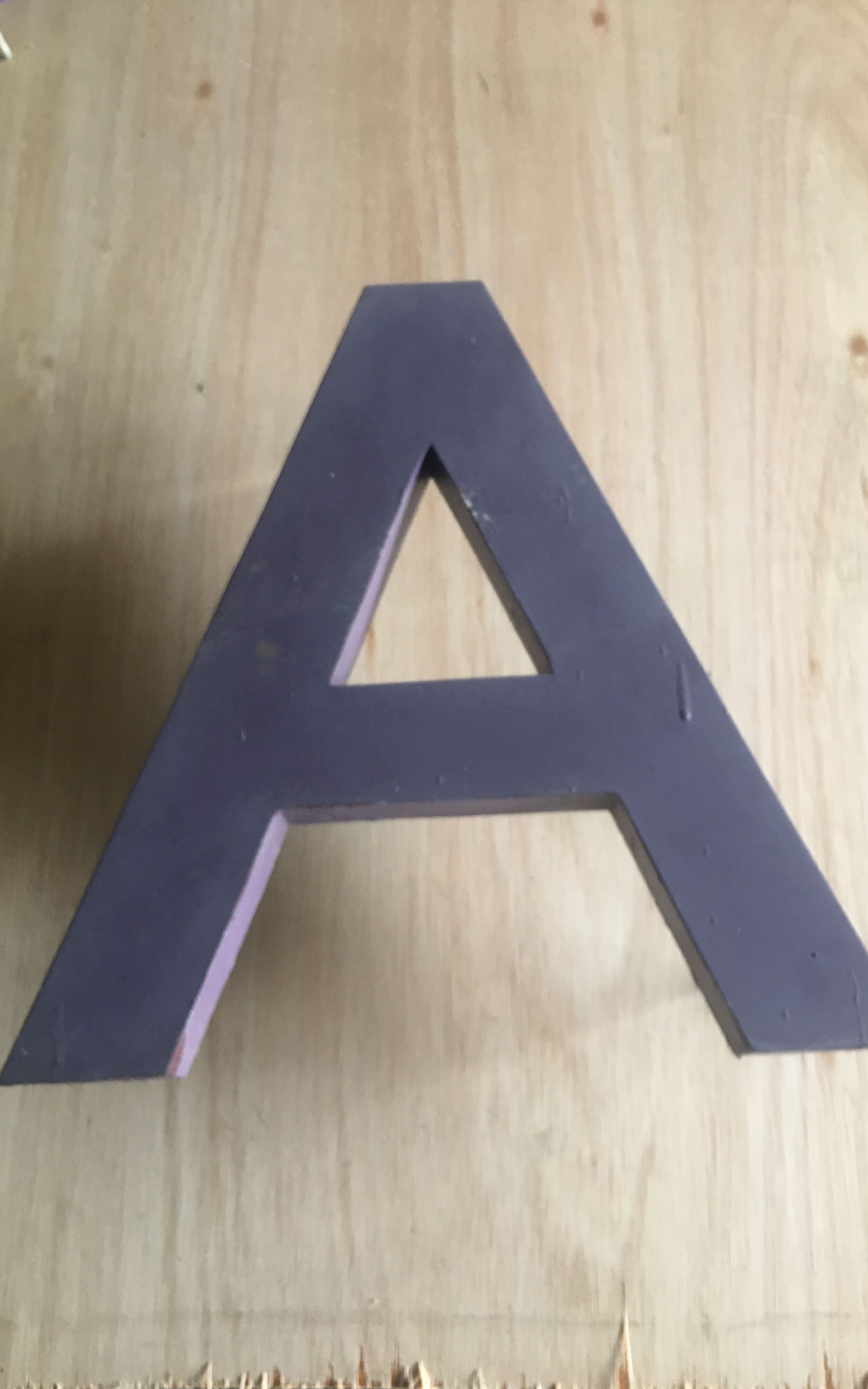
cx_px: 444
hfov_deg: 40.6
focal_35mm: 31
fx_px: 1173
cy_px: 696
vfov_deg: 61.2
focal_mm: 4.15
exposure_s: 1/33
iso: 100
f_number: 2.2
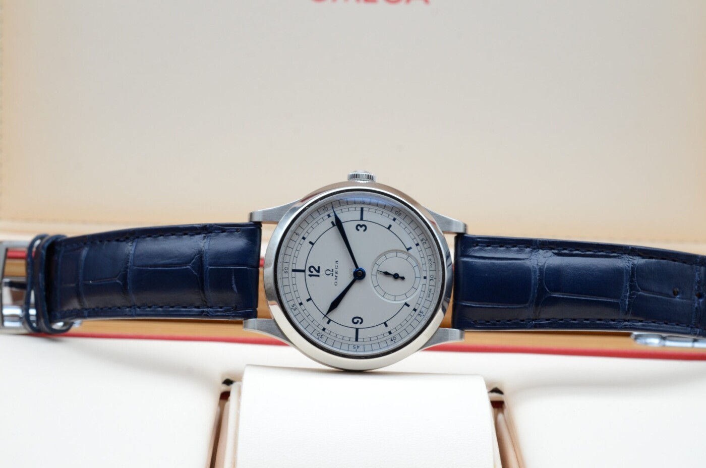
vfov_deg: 15.1
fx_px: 1762
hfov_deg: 22.7
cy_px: 234
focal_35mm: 90
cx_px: 353
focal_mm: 60
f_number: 10
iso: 500
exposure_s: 1/40
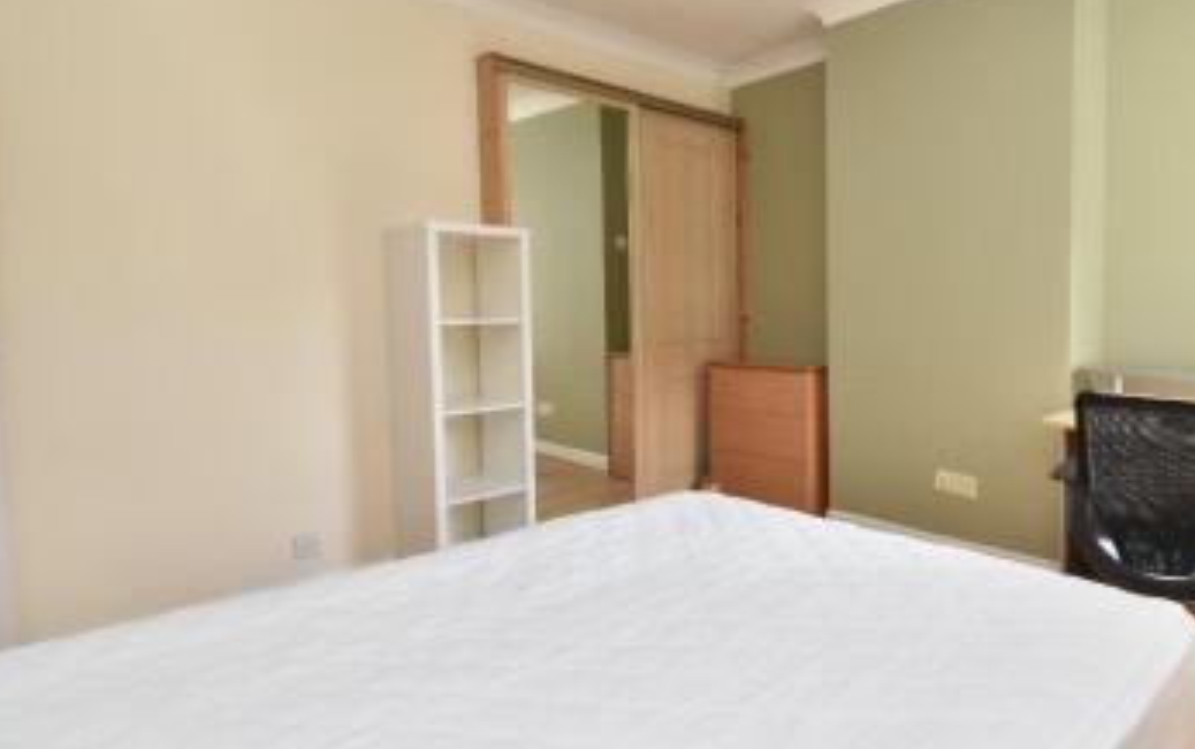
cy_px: 361
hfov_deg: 79.8
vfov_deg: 57.4
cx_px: 787
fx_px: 685
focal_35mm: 21
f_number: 7.1
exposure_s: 1/20
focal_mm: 10
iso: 200
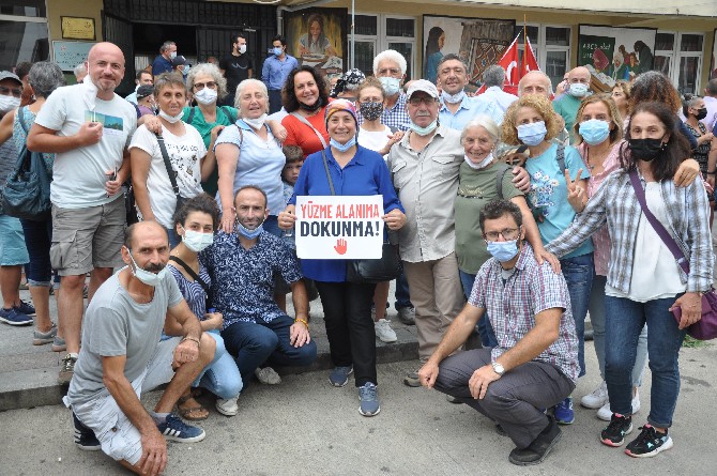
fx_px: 746
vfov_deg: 35.4
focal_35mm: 38
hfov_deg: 51.3
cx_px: 358
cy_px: 238
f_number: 6.3
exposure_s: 1/160
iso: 200
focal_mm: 25
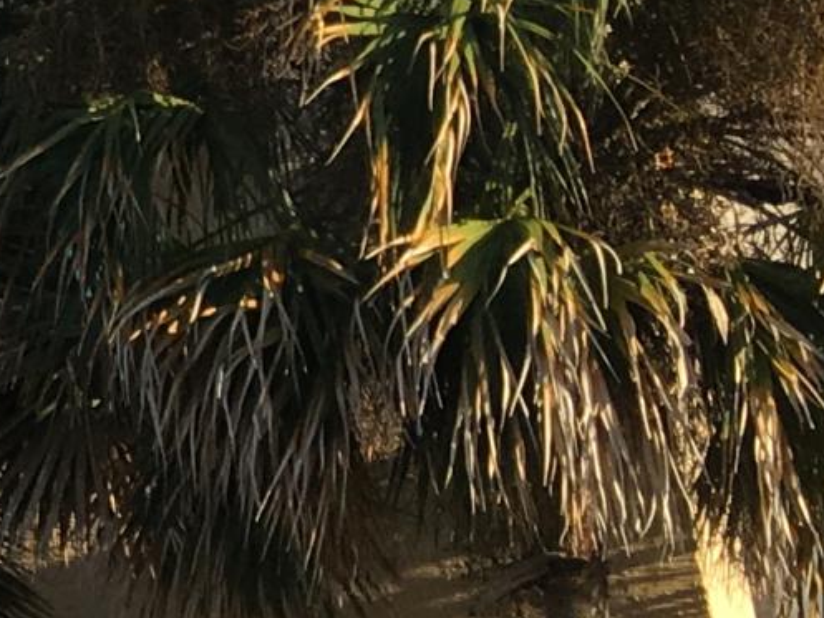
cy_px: -219
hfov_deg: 9.2
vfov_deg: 8.4
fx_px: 4167
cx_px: -1597
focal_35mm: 175
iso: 25
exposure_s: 1/769
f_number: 2.2
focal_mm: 4.15
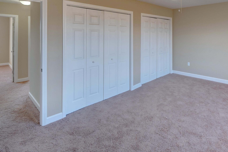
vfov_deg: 56.1
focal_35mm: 21
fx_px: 133
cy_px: 35
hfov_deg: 77.7
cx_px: 158
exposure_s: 1/1.25
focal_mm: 12
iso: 100
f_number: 8
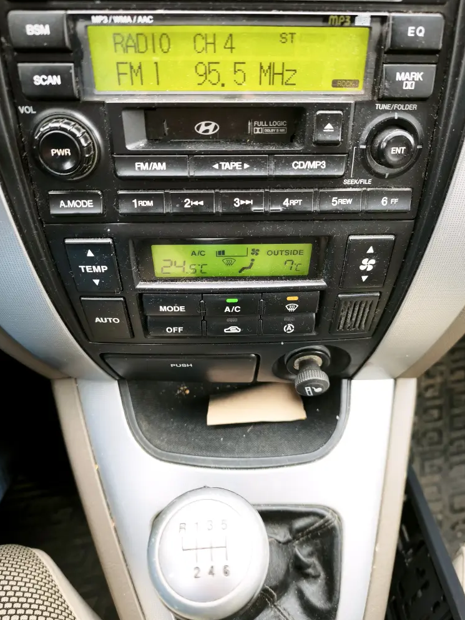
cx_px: 242
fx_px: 448
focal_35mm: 25
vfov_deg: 69.4
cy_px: 319
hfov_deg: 54.8
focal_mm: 6.45
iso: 200
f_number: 1.62
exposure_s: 1/99.9
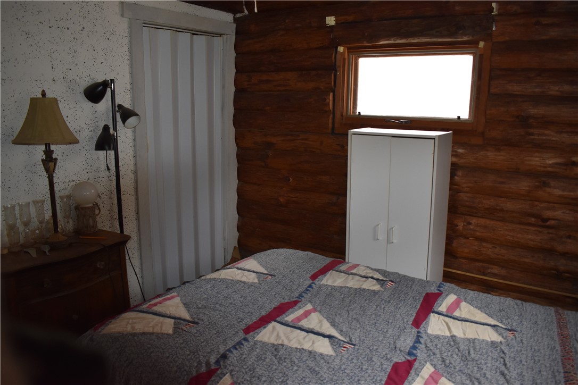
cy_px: 192
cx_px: 289
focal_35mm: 27
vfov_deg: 47.9
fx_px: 433
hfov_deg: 67.4
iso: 800
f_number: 3.5
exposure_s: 1/125
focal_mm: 18
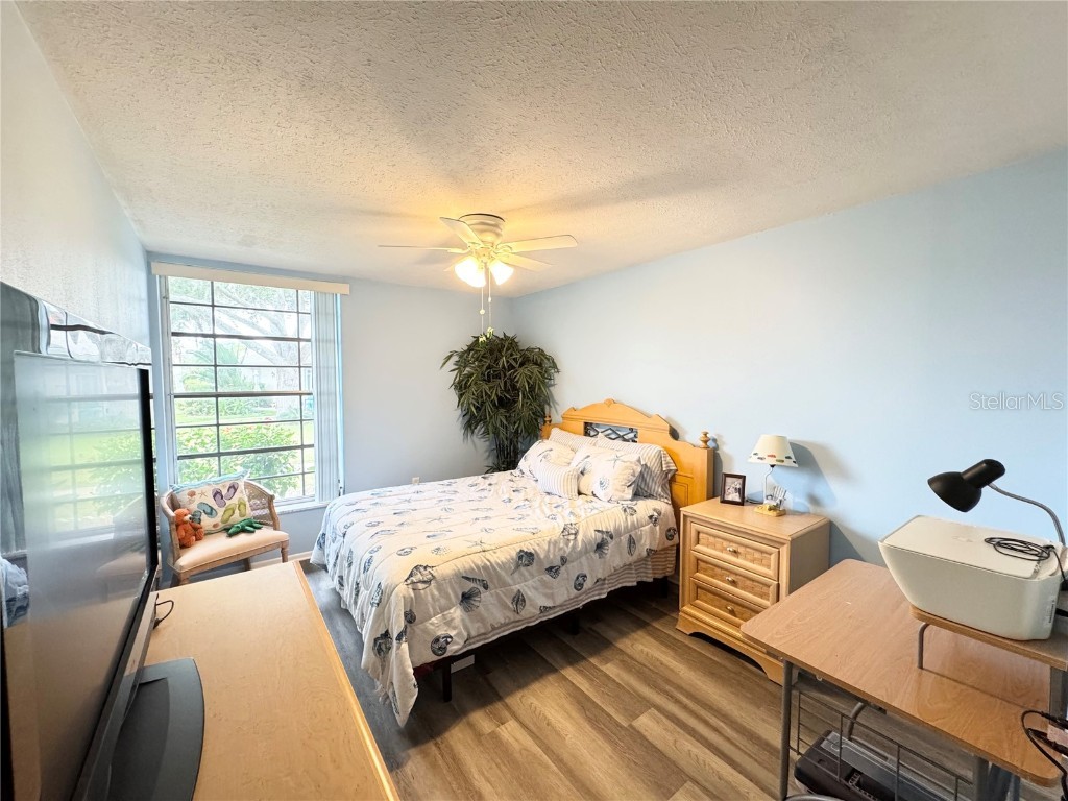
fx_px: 432
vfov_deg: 85.7
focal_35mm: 14
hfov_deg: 102.1
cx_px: 534
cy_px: 400
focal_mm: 2.22
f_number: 2.2
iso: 320
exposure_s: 1/60
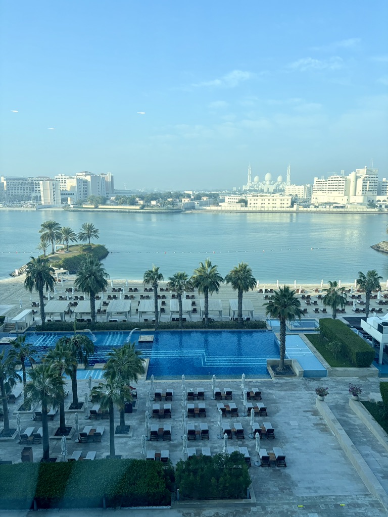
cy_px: 258
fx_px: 389
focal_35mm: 26
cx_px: 194
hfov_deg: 53.1
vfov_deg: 67.3
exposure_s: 1/539
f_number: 1.6
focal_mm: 5.96
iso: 50
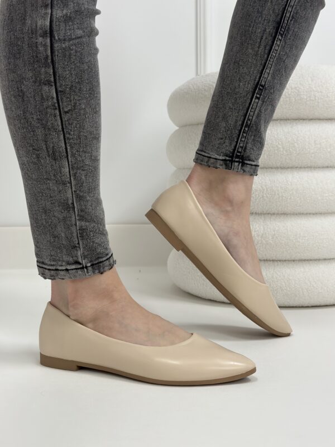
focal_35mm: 48
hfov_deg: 30.3
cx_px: 168
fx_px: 619
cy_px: 224
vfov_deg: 39.7
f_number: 1.78
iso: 125
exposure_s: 1/100
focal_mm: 6.86
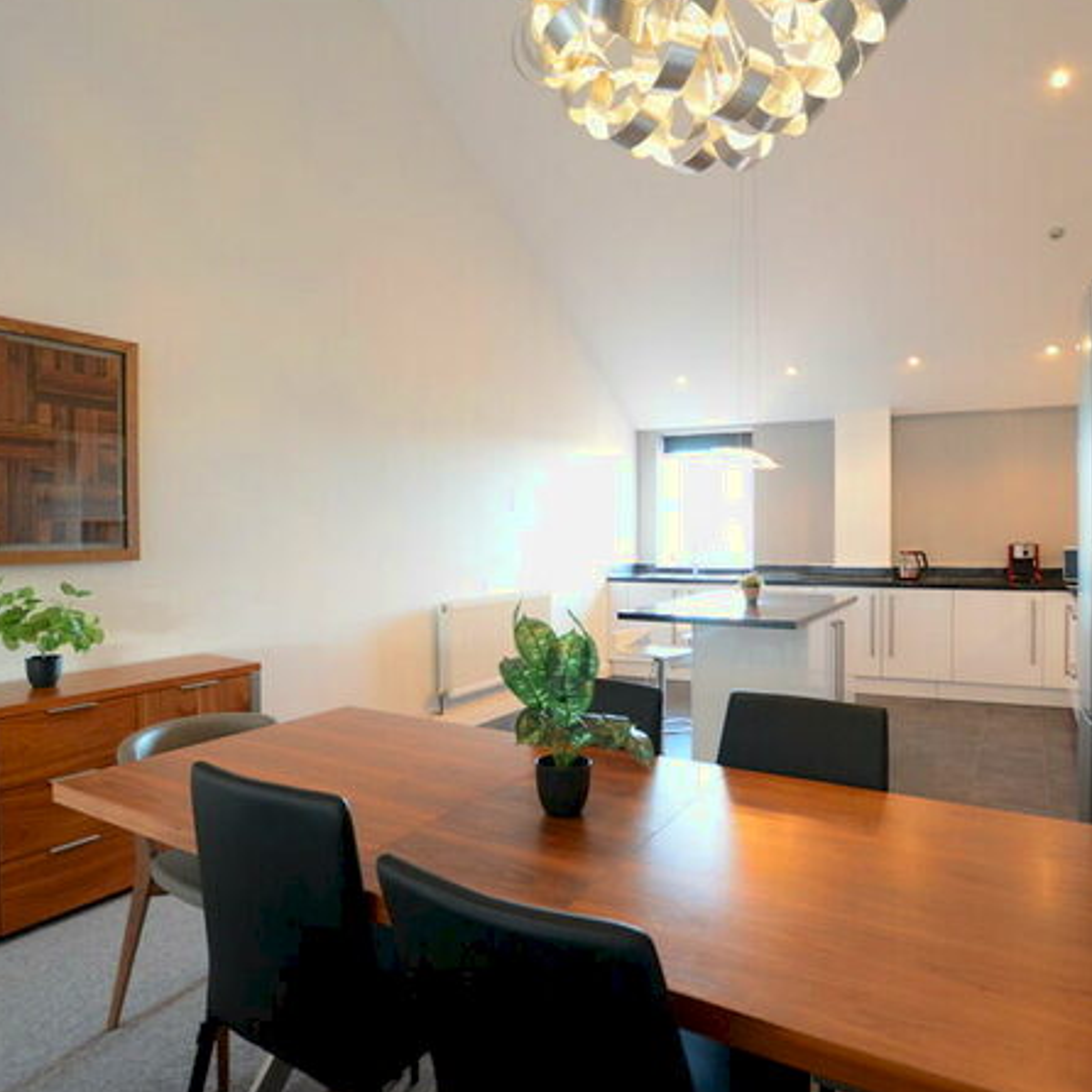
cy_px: 535
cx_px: 568
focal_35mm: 20
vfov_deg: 74.8
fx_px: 714
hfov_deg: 74.8
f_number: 3.5
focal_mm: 10
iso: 1600
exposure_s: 1/50
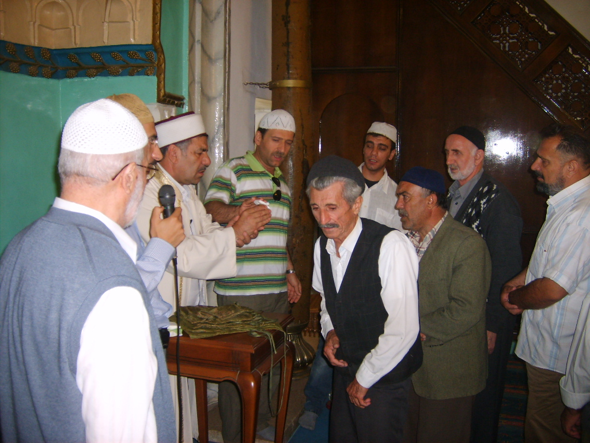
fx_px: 597
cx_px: 295
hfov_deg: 52.6
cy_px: 222
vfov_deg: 40.7
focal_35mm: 35
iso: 123
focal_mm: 5.8
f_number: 2.8
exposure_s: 1/30
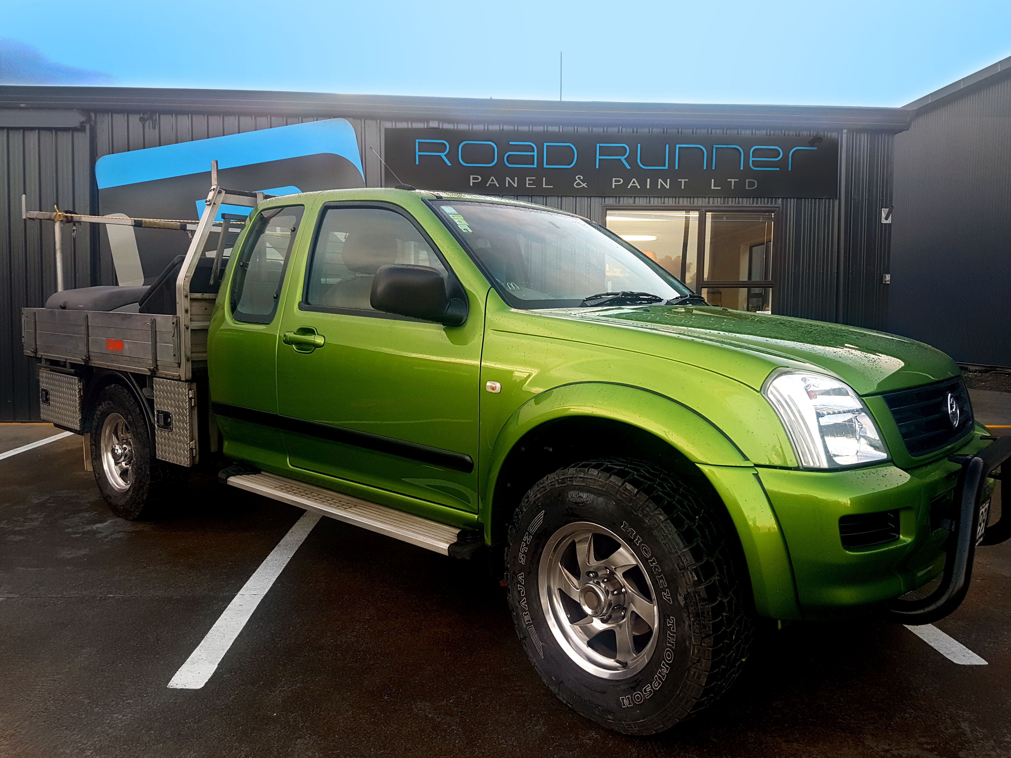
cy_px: 379
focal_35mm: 26
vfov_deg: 53.1
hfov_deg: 67.3
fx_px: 759
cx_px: 506
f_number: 1.7
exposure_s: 1/100
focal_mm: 4.2
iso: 64
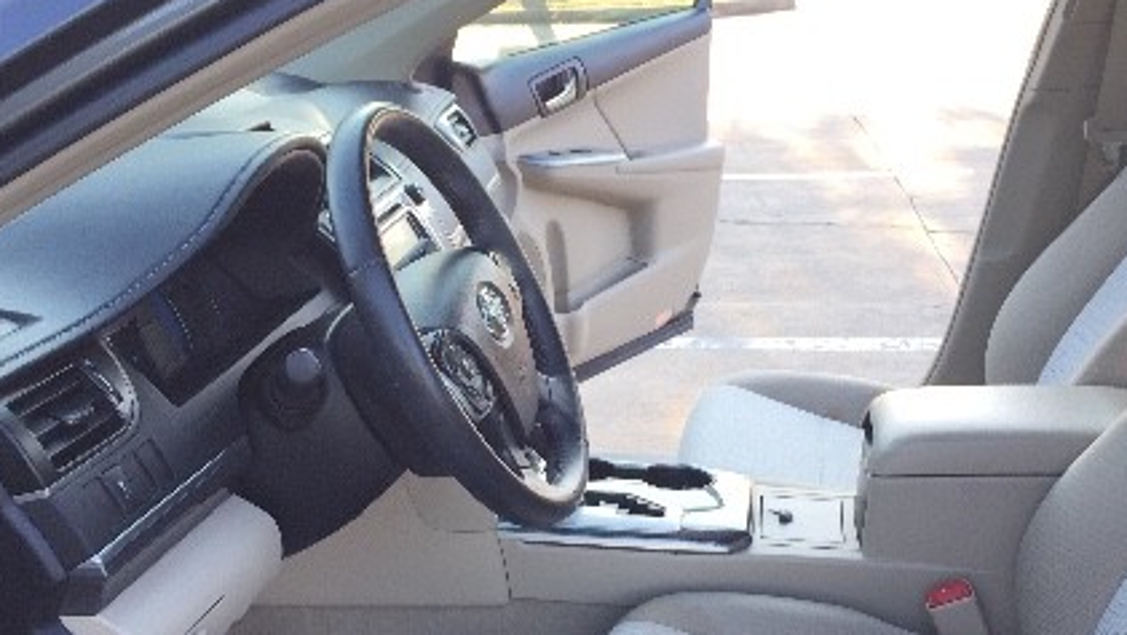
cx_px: 613
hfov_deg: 42.8
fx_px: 1435
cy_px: 464
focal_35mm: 48
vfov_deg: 24.7
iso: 32
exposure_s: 1/120
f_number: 2.2
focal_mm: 4.15
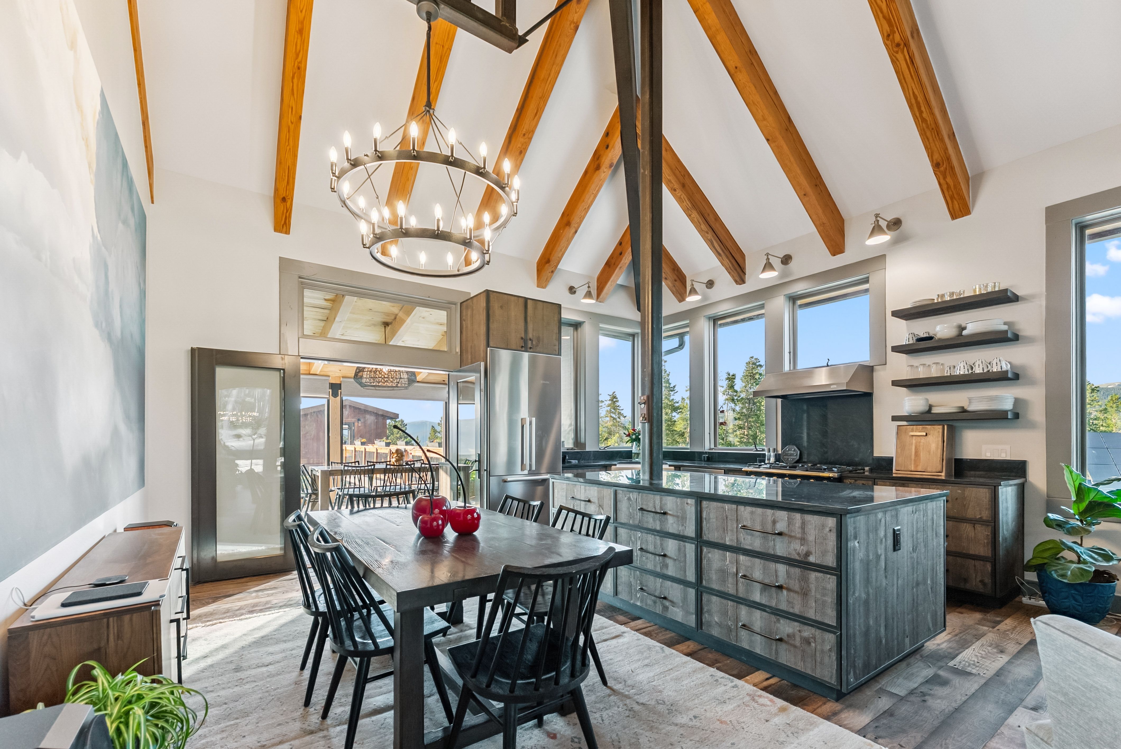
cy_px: 374
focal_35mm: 14
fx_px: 436
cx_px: 560
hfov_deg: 104.2
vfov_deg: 81.3
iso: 800
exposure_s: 1/80
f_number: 7.1
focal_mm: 14
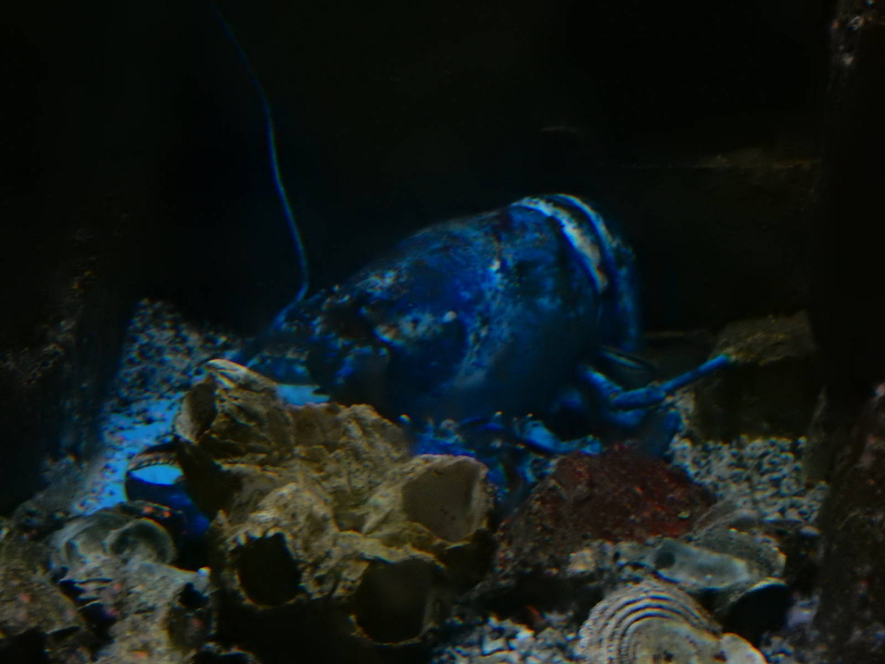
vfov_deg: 15.6
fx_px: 2429
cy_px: 332
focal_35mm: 95
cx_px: 442
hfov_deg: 20.7
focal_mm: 17
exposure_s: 1/15
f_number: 5.2
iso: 1600
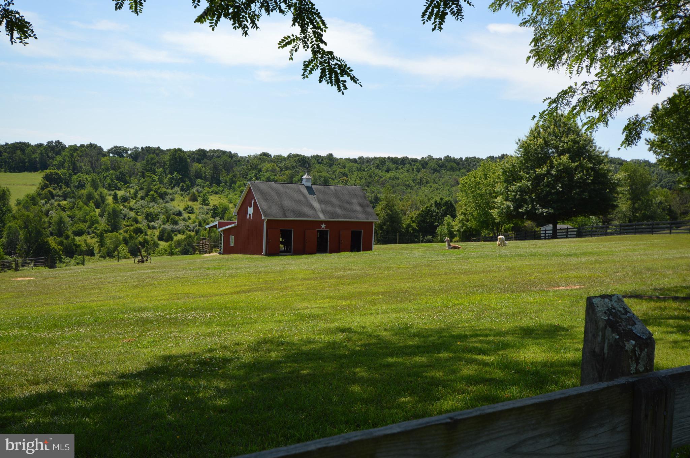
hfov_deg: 53.2
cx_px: 345
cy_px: 229
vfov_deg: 36.8
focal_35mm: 36
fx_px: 689
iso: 100
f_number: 8
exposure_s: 1/250
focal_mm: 24
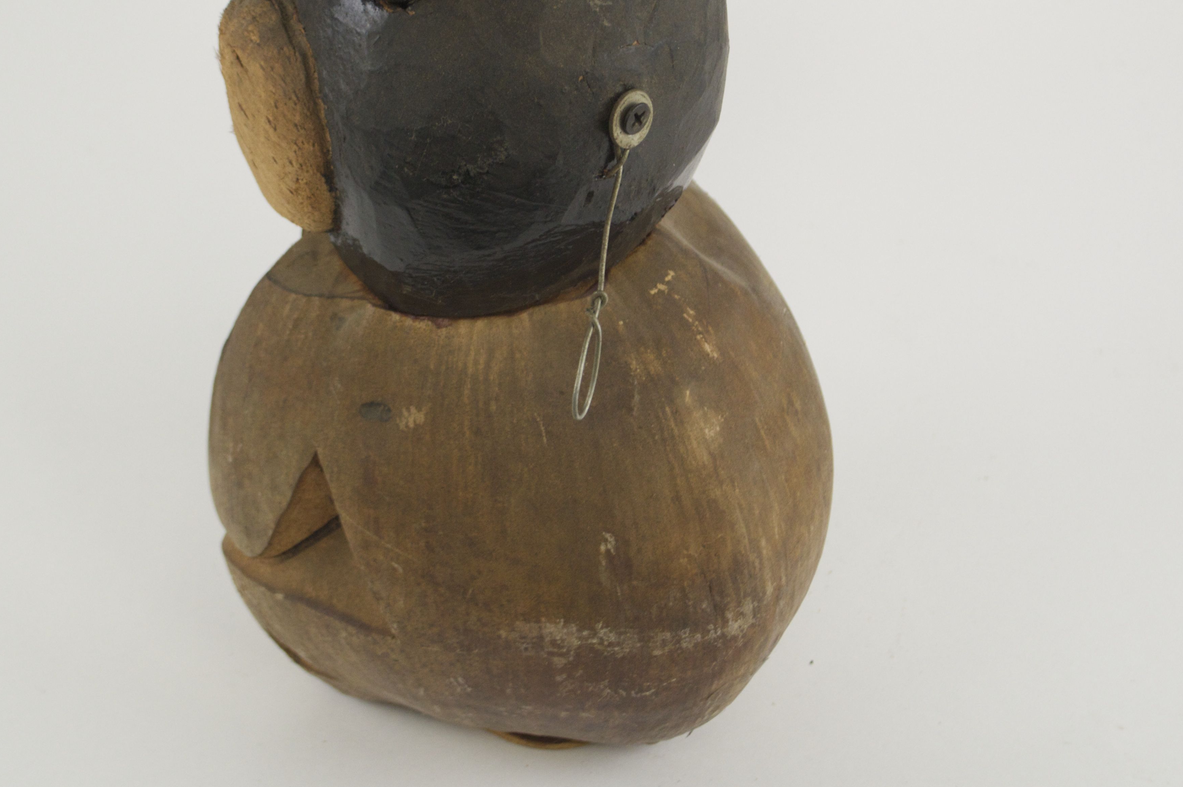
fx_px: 3054
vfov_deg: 14.6
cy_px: 163
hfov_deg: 21.9
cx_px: 528
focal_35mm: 93
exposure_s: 1/100
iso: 400
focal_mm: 36
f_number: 5
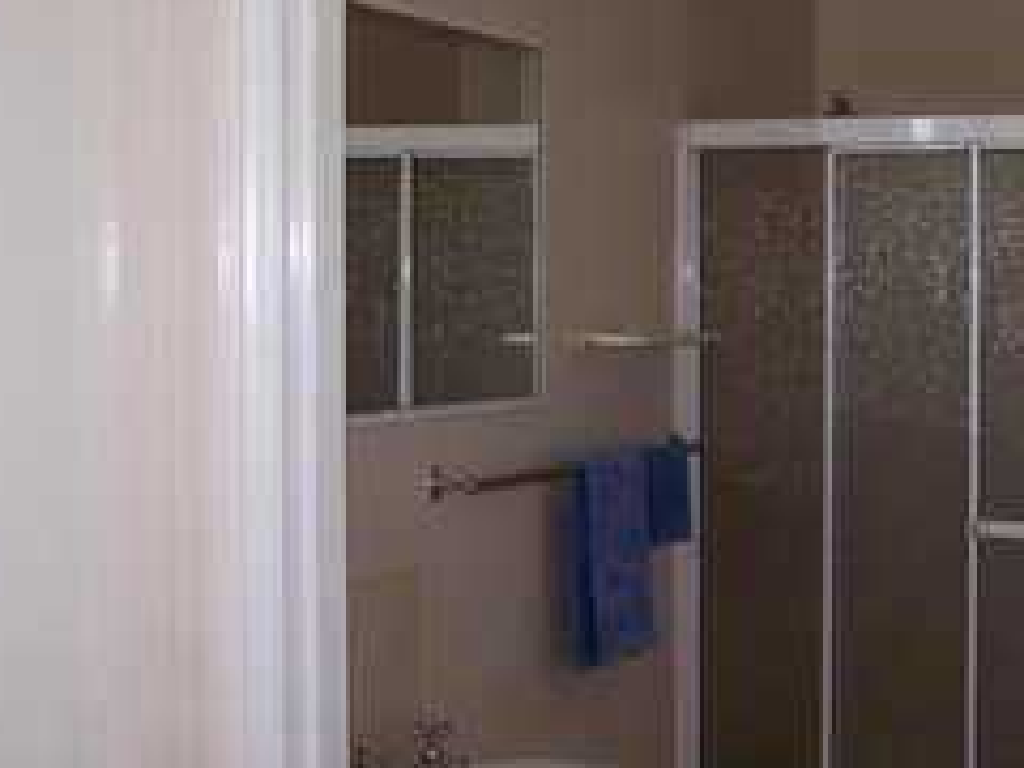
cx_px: 823
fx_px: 2248
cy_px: 412
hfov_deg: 25.2
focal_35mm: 76
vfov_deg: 19.4
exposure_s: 1/60
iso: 160
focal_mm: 6.3
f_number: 2.8
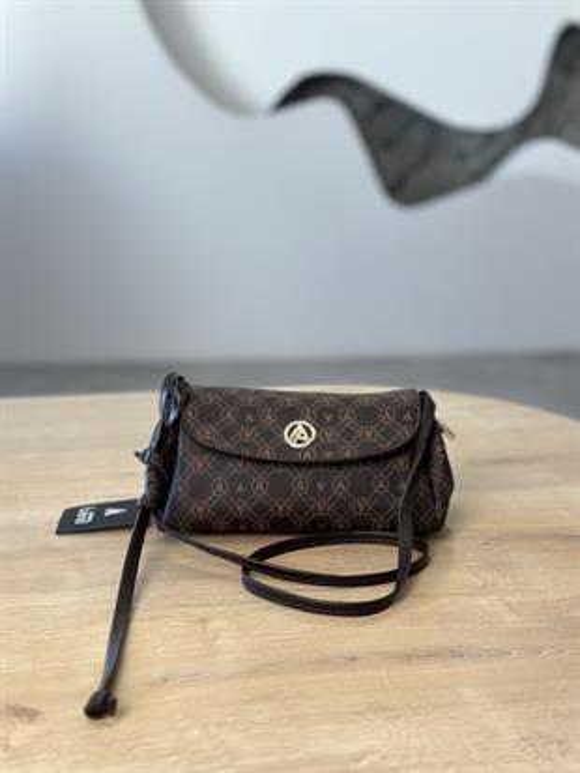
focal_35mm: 48
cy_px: 386
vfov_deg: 39.6
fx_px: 1072
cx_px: 290
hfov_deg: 30.3
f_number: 1.78
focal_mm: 6.86
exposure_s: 1/230
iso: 80
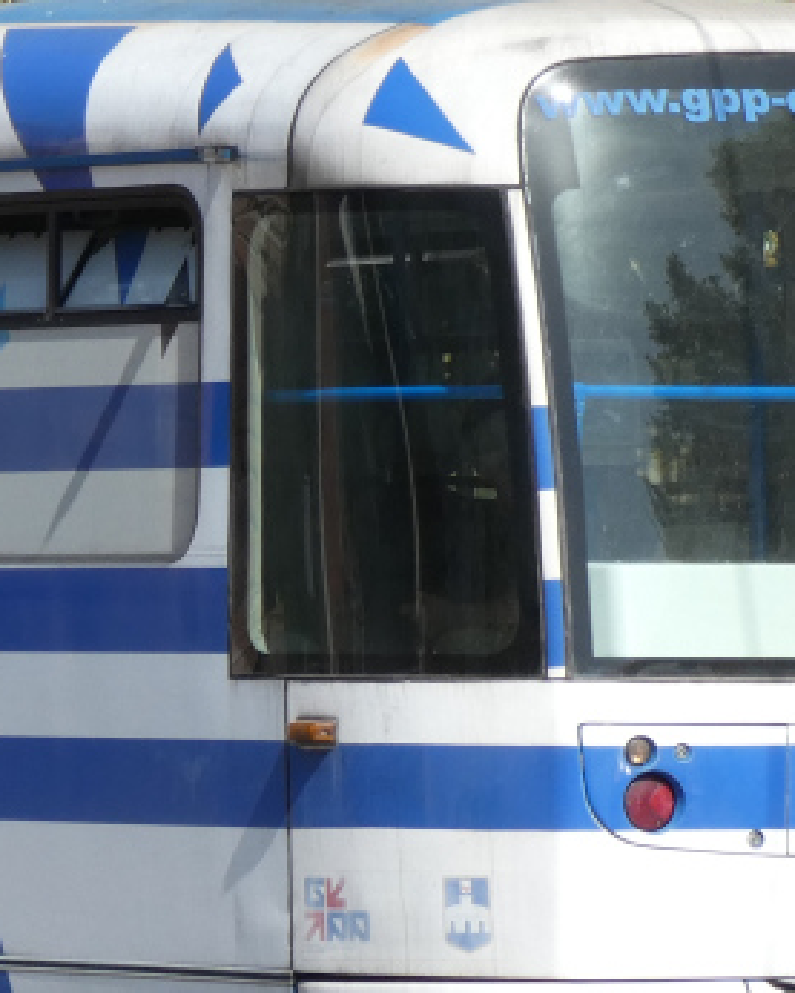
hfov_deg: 3.8
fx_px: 11936
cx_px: 49
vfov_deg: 4.8
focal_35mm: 406
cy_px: 301
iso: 80
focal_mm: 21.5
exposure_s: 1/320
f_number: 5.1
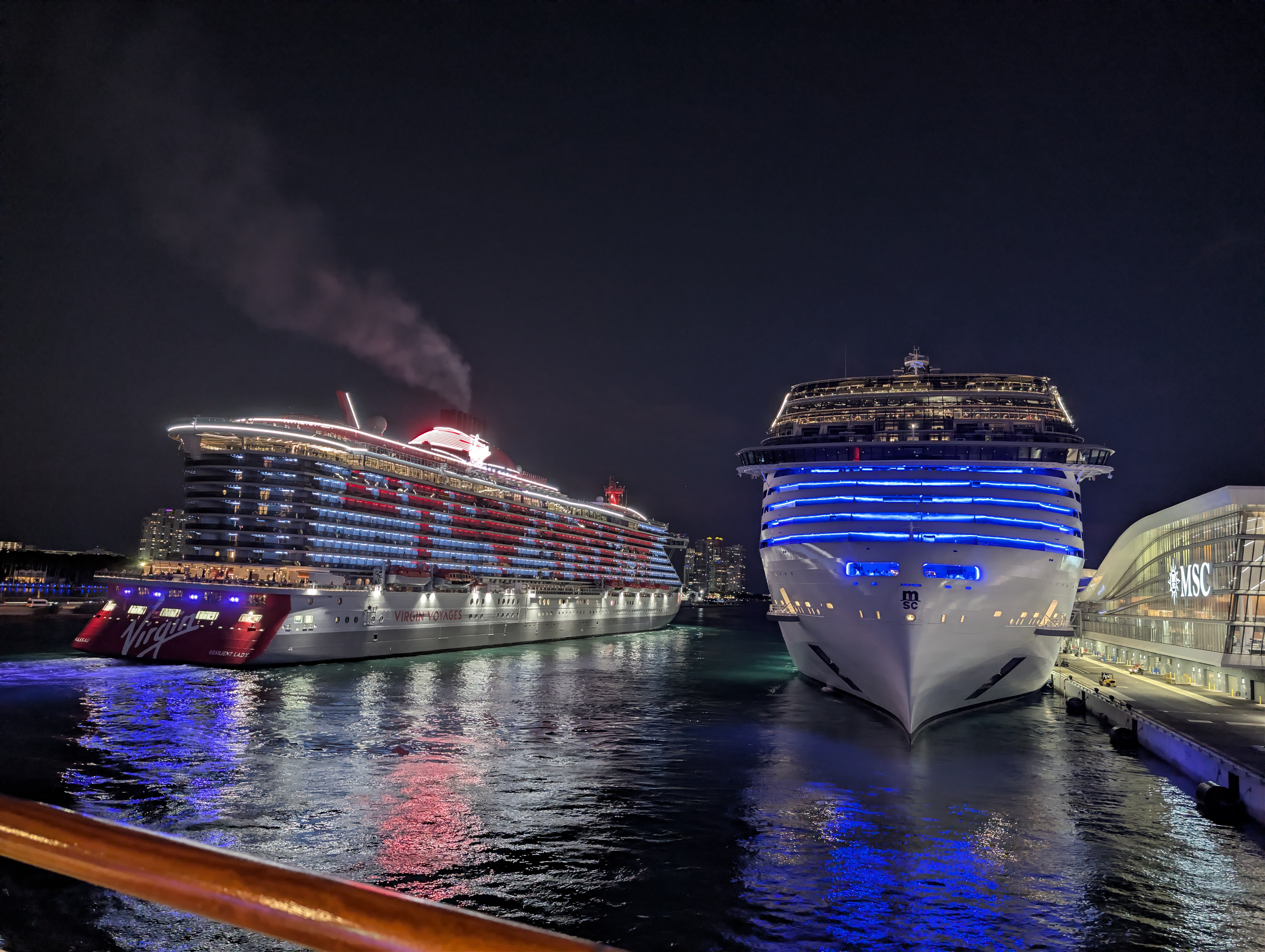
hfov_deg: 71.5
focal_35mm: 24
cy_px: 476
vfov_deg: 56.9
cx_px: 632
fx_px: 878
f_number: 1.68
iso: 547
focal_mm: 6.9
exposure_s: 1/63.8
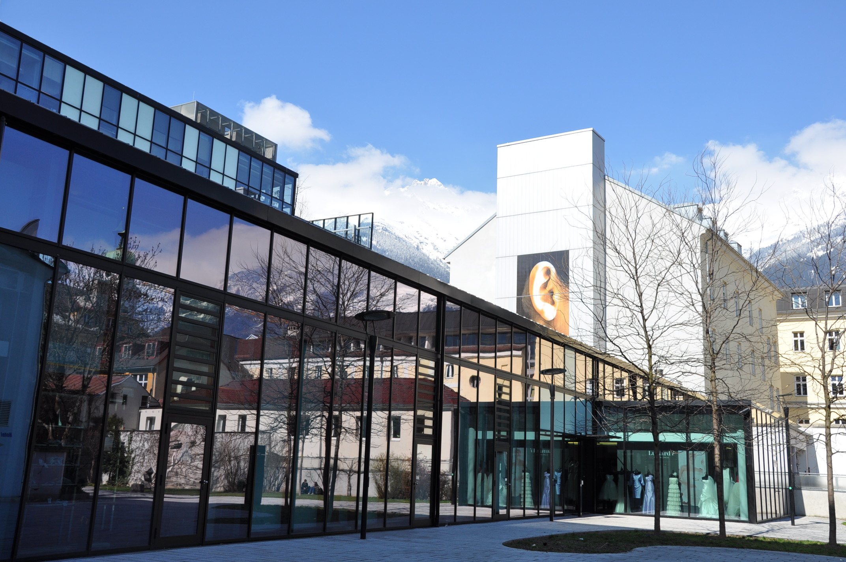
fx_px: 845
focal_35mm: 36
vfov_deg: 36.8
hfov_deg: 53.2
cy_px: 281
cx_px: 423
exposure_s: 1/320
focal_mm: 24
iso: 200
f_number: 9
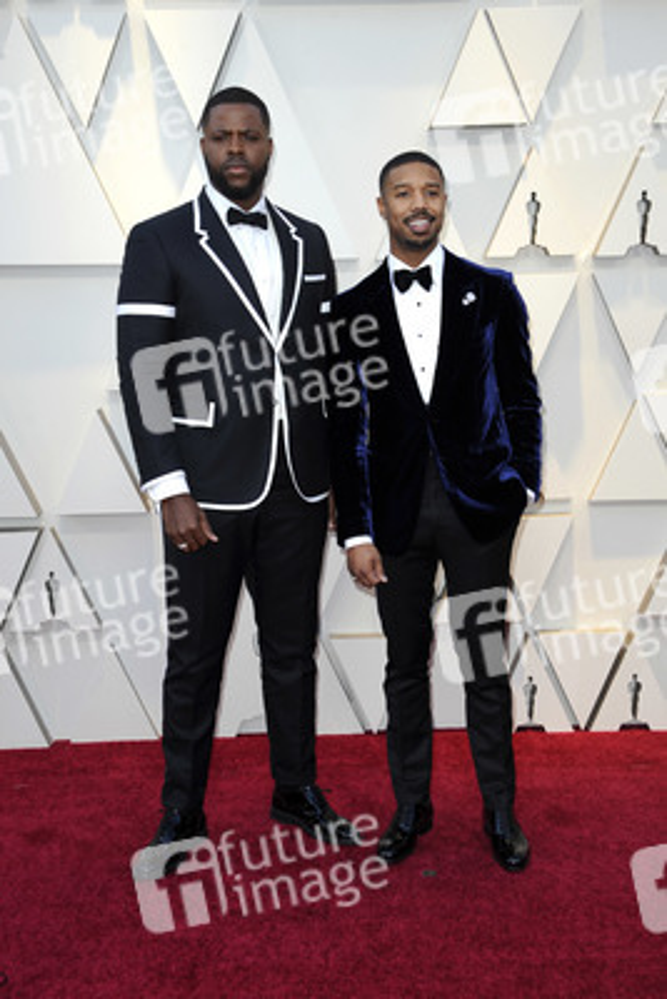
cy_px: 500
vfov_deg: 41.1
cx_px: 334
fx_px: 1333
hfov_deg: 28.1
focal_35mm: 48
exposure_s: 1/250
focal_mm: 48
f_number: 6.3
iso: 800
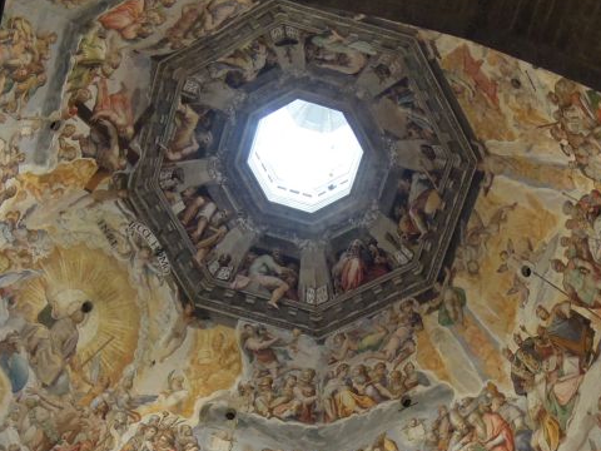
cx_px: 238
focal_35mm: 96
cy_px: 470
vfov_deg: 15.1
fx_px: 1667
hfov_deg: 20.4
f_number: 3.5
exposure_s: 1/13
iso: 400
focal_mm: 8.1
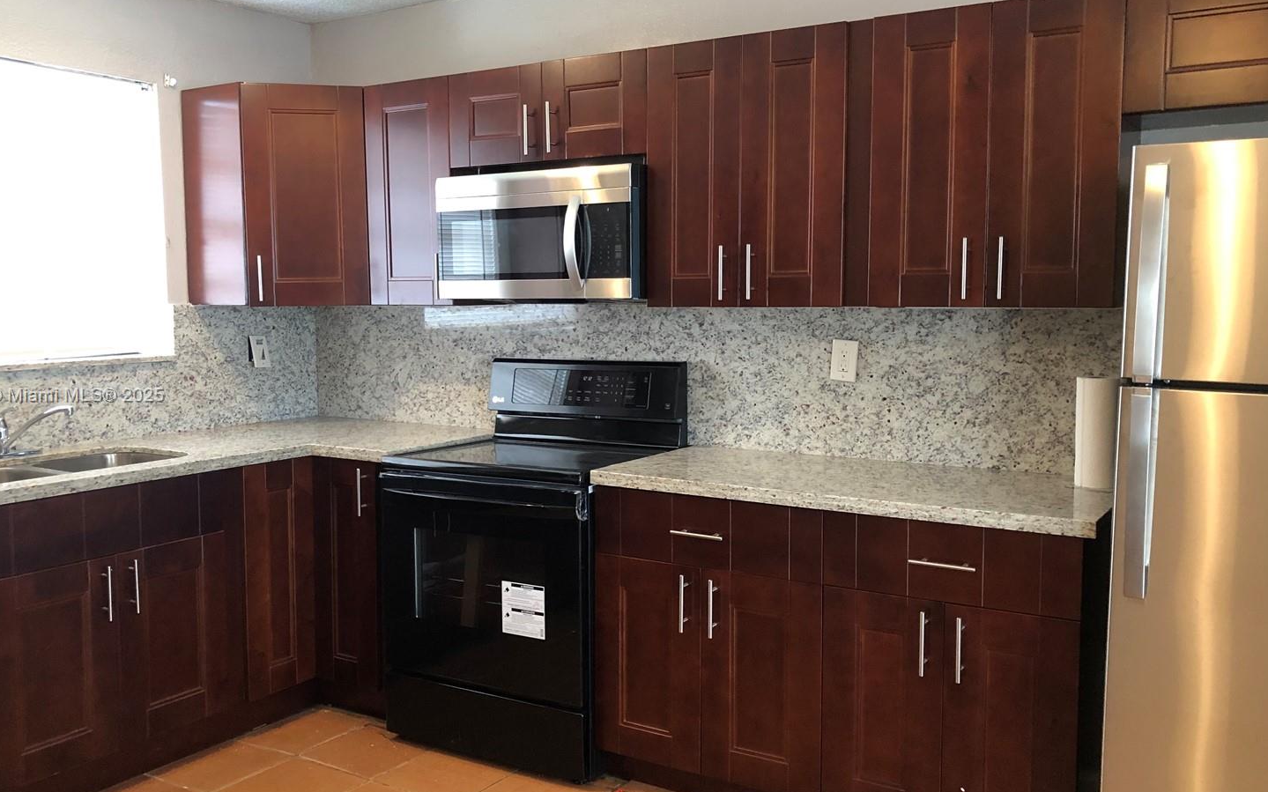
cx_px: 587
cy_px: 396
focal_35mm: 33
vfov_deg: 38.3
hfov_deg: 58.1
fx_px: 1140
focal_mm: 3.99
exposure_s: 1/15
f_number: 1.8
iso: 64
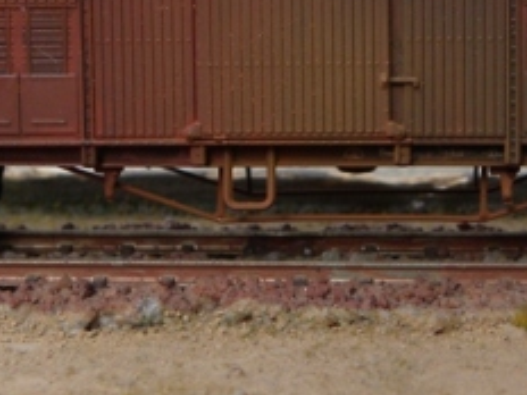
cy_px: 117
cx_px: 338
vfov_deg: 13.0
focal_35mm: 114
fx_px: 1736
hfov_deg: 17.2
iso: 64
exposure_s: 1/90
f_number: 3.5
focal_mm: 7.3
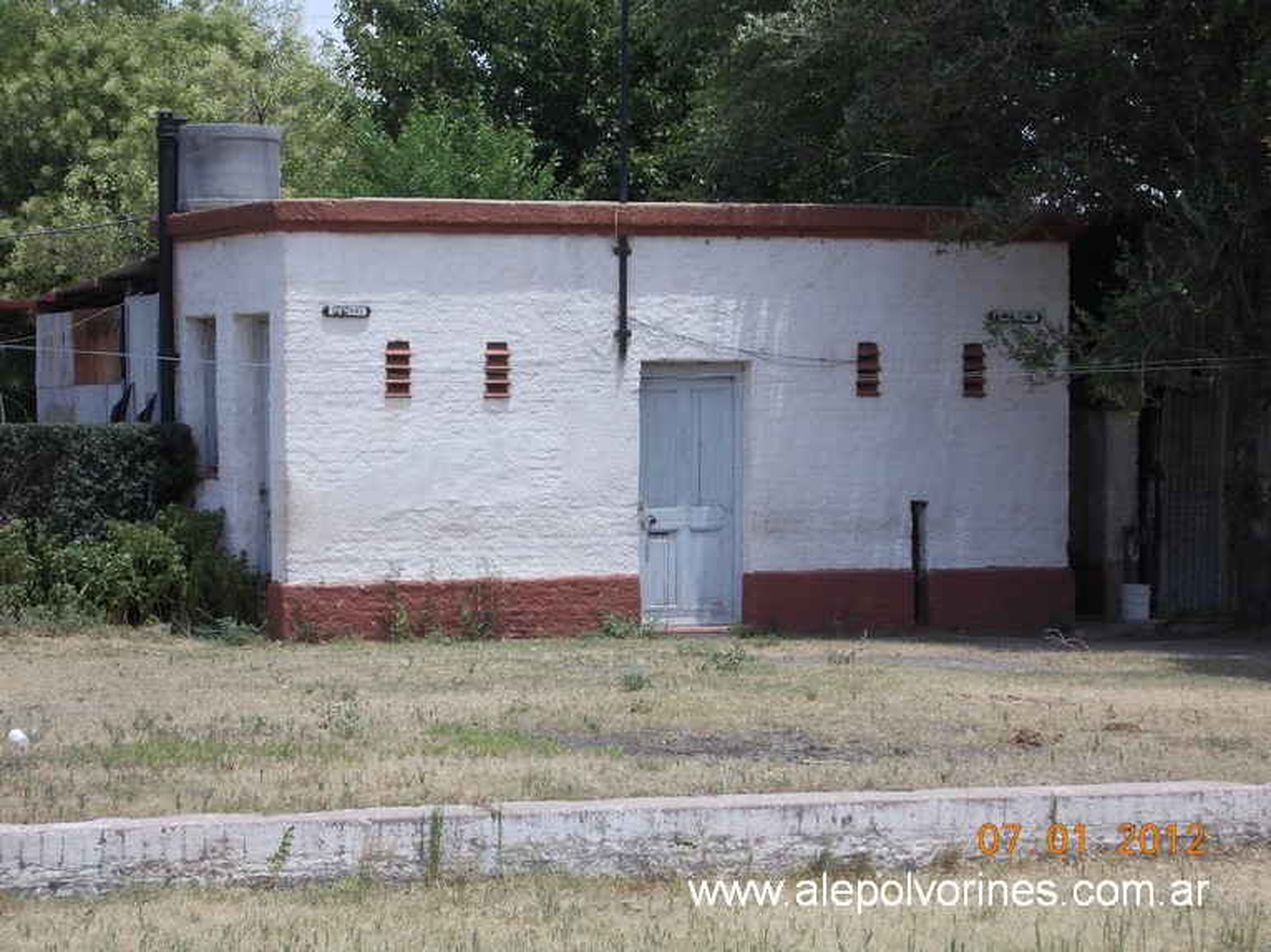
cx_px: 636
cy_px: 476
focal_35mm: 113
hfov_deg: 17.4
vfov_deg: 13.1
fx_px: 4148
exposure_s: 1/320
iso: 80
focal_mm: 16
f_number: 5.8
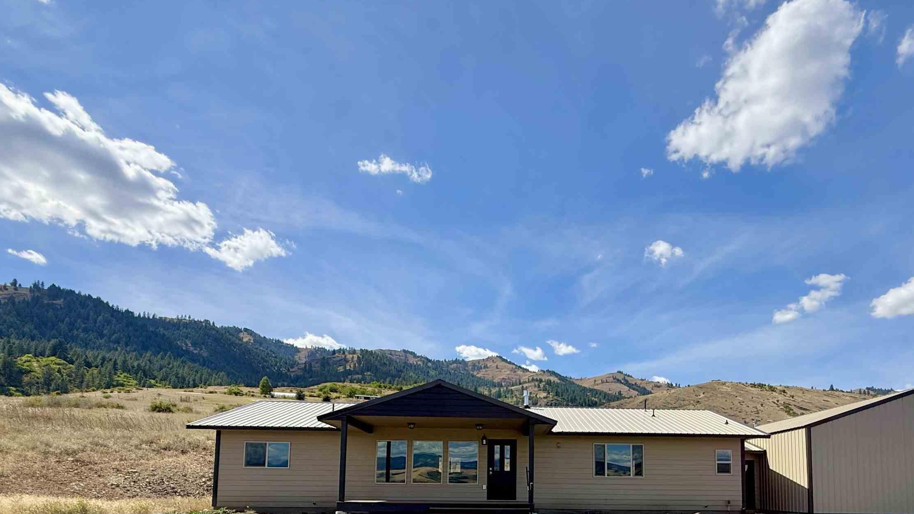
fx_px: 509
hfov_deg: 83.2
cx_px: 532
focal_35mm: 21
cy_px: 451
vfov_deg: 48.6
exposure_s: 1/1848
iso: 50
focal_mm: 2.22
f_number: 2.2
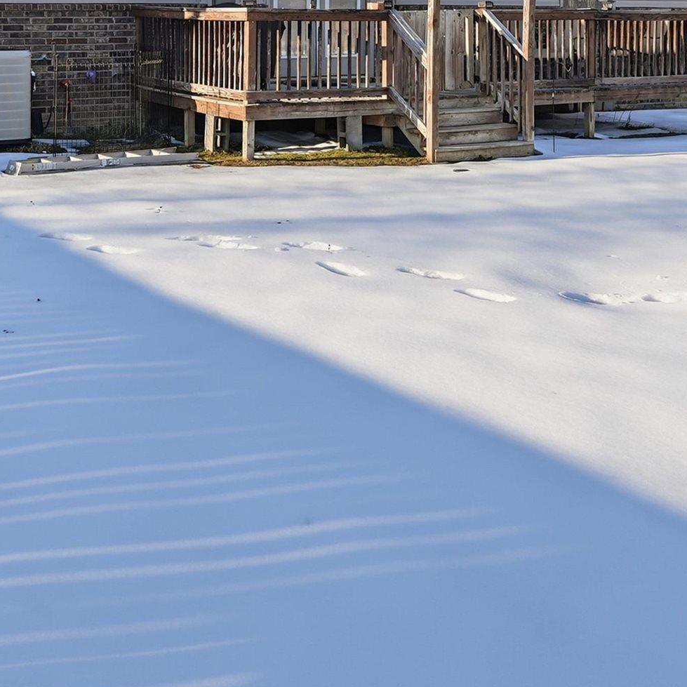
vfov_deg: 32.1
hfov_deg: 34.4
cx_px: 312
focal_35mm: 49
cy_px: 21
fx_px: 1108
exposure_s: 1/800
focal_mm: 18.5
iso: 250
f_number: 9
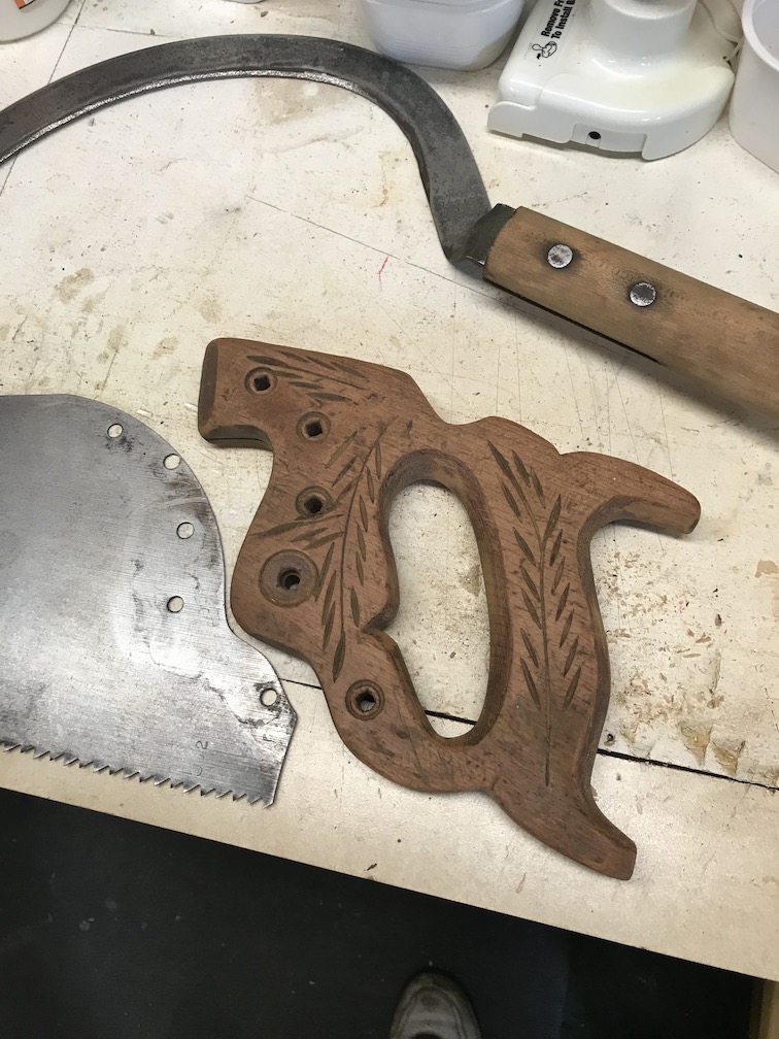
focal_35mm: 28
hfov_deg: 49.7
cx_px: 390
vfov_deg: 63.4
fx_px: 840
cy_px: 520
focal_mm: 3.99
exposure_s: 1/30
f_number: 1.8
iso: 25
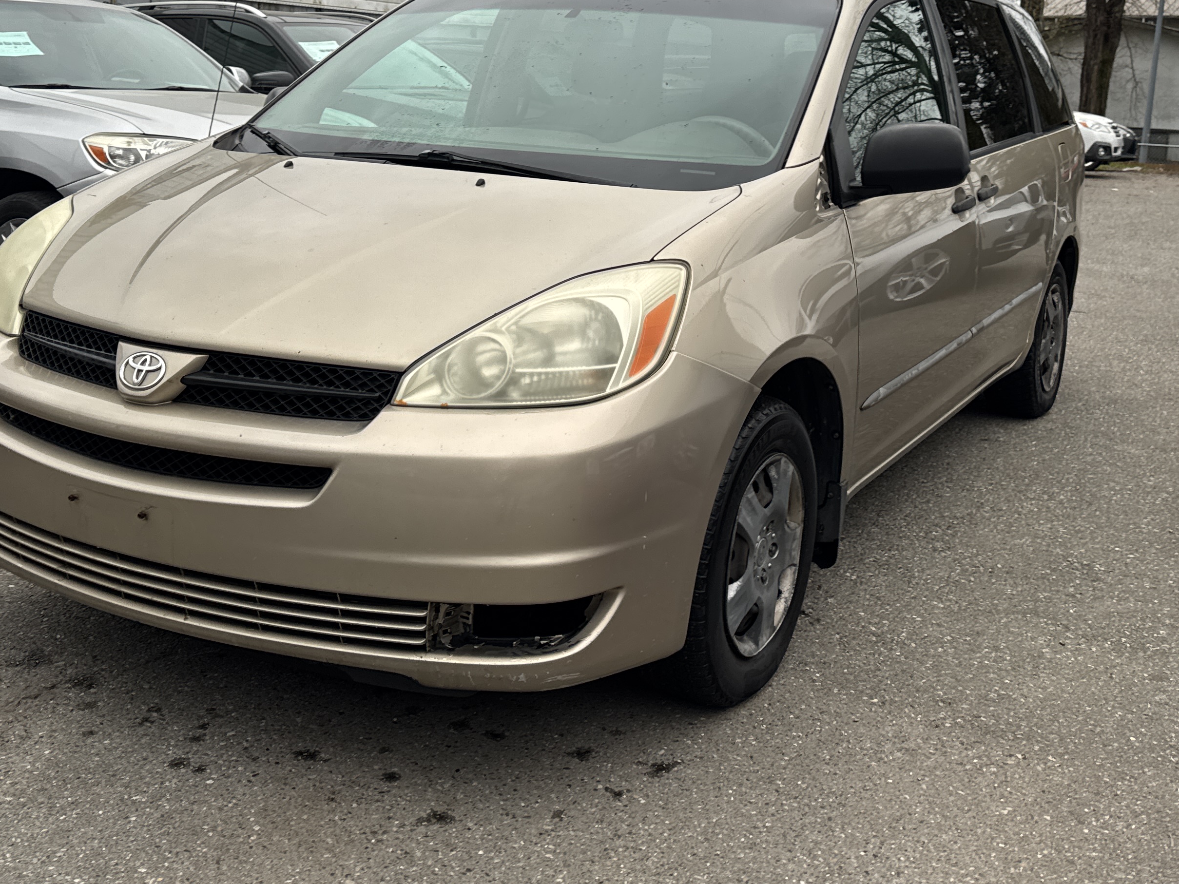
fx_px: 1362
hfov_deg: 46.8
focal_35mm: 40
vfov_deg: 35.4
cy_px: 256
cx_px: 609
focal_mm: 6.76
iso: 80
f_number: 1.78
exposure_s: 1/412
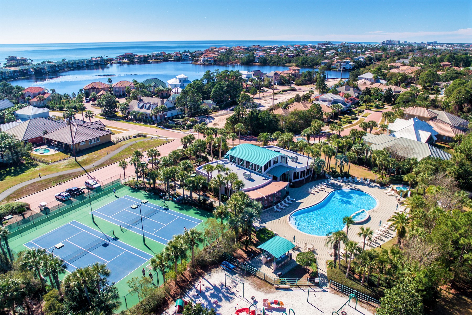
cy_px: 158
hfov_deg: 84.0
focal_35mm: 20
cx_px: 236
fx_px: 262
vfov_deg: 61.9
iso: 100
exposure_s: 1/290
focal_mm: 3.61
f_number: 2.8
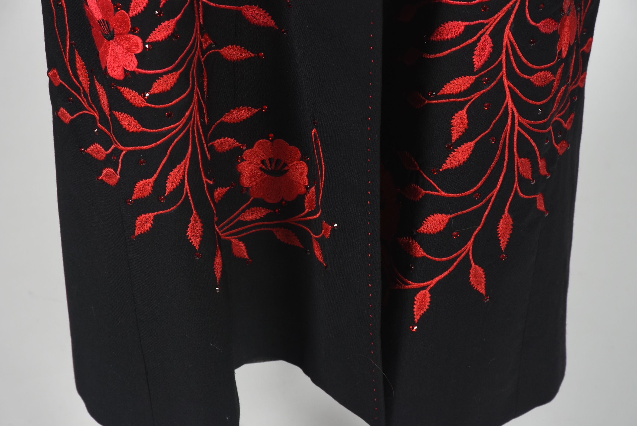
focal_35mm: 174
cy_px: 213
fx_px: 3081
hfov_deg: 11.8
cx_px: 318
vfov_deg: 7.9
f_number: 11
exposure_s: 1/60
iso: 320
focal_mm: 116
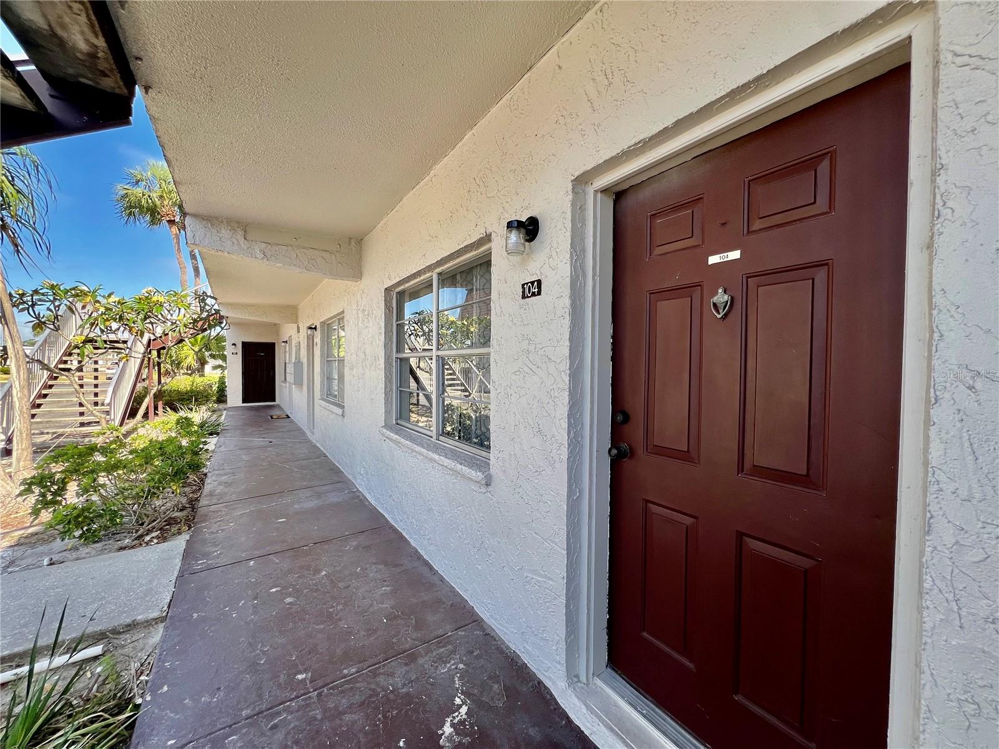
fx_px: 375
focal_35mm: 13
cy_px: 374
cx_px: 500
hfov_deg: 106.2
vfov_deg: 89.9
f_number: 1.8
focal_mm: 1.57
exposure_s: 1/288
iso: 32
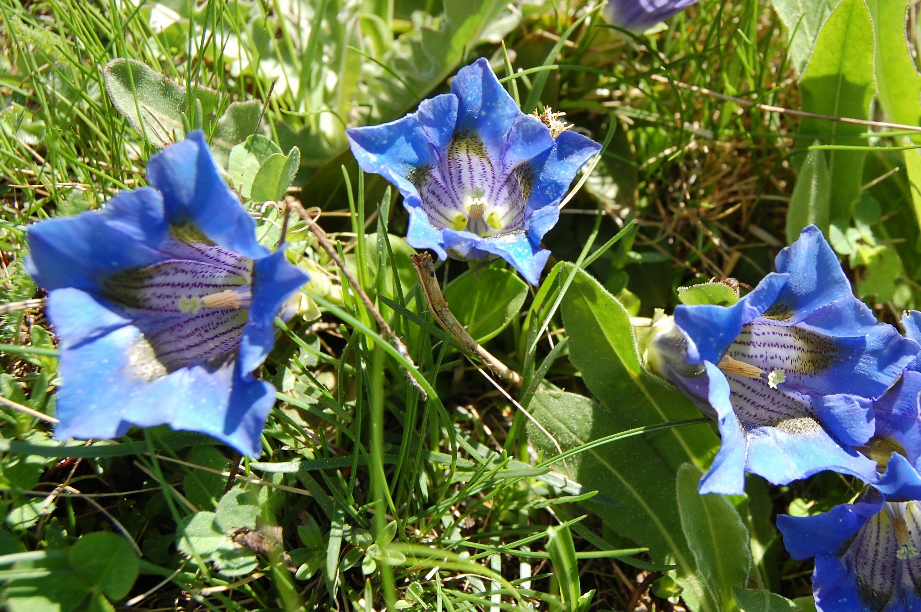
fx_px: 1074
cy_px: 306
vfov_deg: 31.8
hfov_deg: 46.4
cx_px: 460
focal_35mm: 42
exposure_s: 1/160
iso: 200
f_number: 8
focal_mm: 28
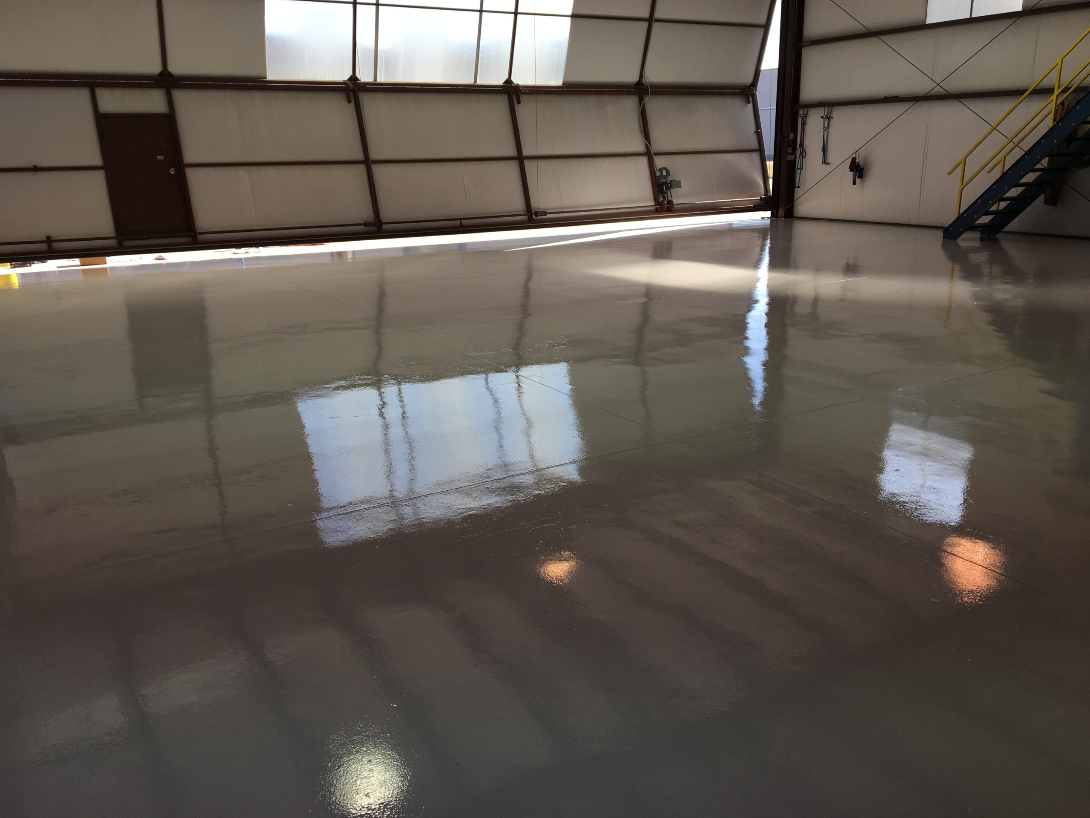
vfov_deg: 48.2
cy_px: 409
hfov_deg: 61.7
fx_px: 913
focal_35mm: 29
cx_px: 545
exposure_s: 1/463
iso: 25
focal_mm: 4.15
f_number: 2.2
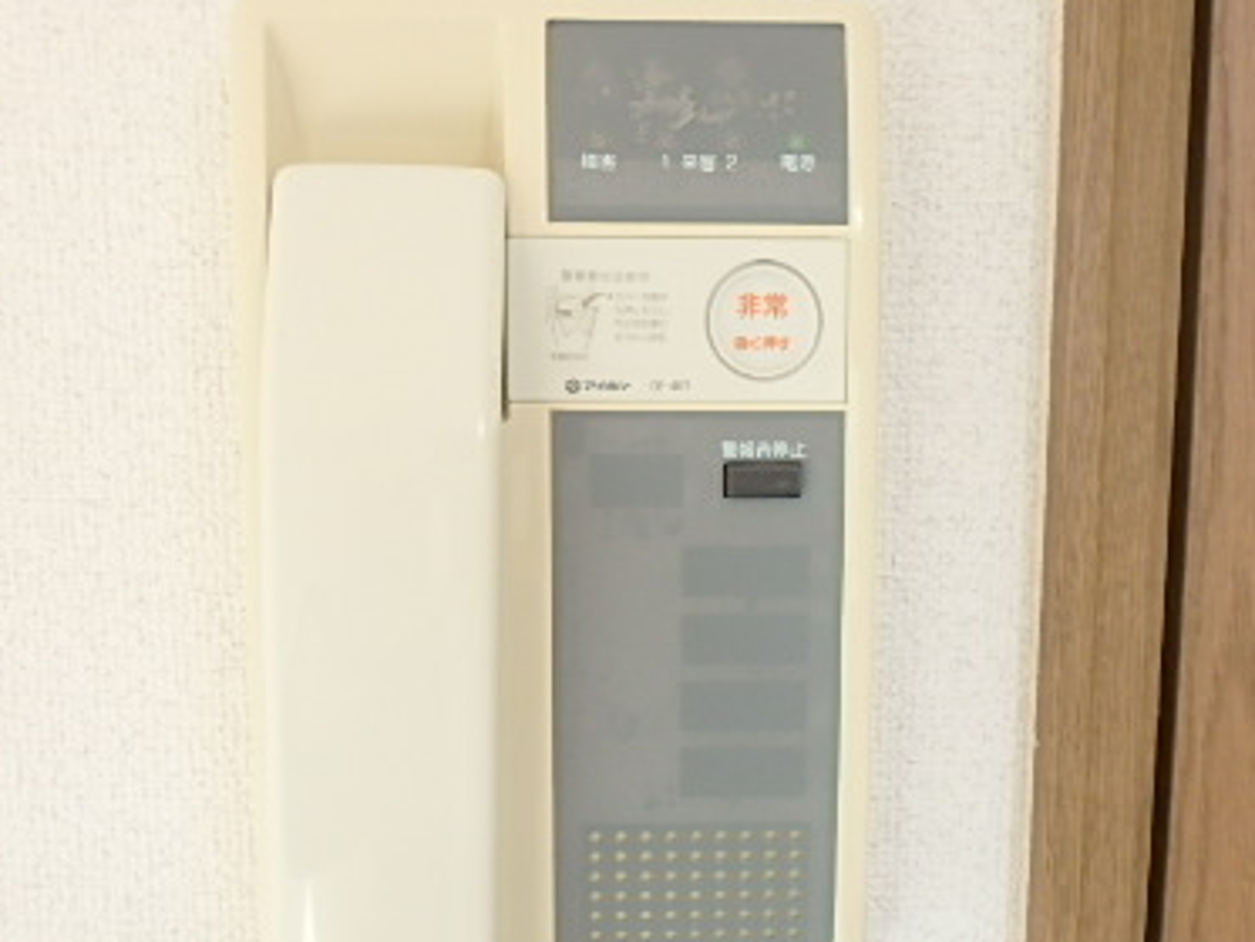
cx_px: 649
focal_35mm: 36
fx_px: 1306
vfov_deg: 38.9
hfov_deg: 51.3
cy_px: 669
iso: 200
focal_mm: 3.7
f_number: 3.5
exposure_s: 1/50
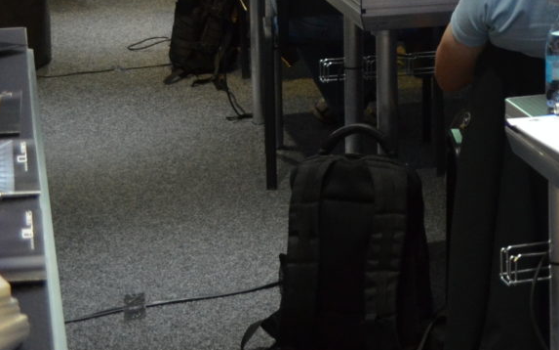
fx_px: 1401
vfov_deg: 13.7
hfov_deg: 19.3
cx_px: 874
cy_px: -93
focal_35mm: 92
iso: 1100
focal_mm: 18
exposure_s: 1/30
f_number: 3.5
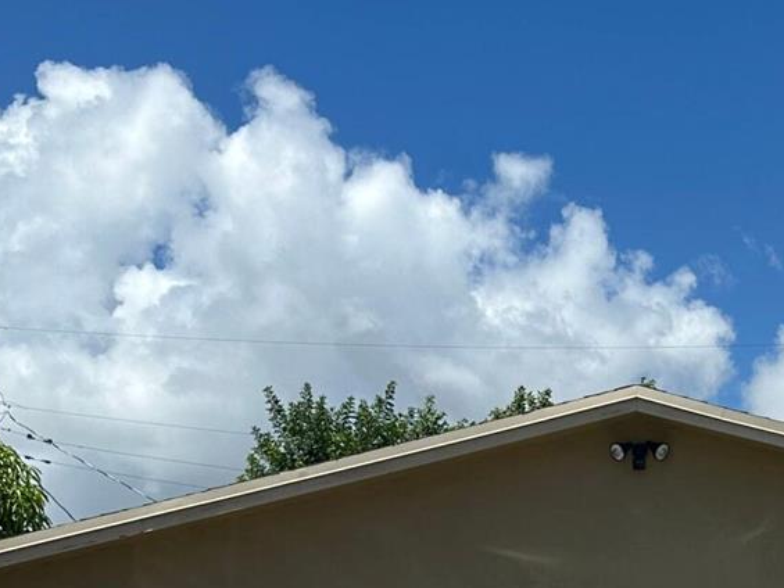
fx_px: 1971
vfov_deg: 16.3
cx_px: 697
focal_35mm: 87
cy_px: 707
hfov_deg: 22.0
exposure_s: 1/7042
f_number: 1.78
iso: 80
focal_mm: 6.86
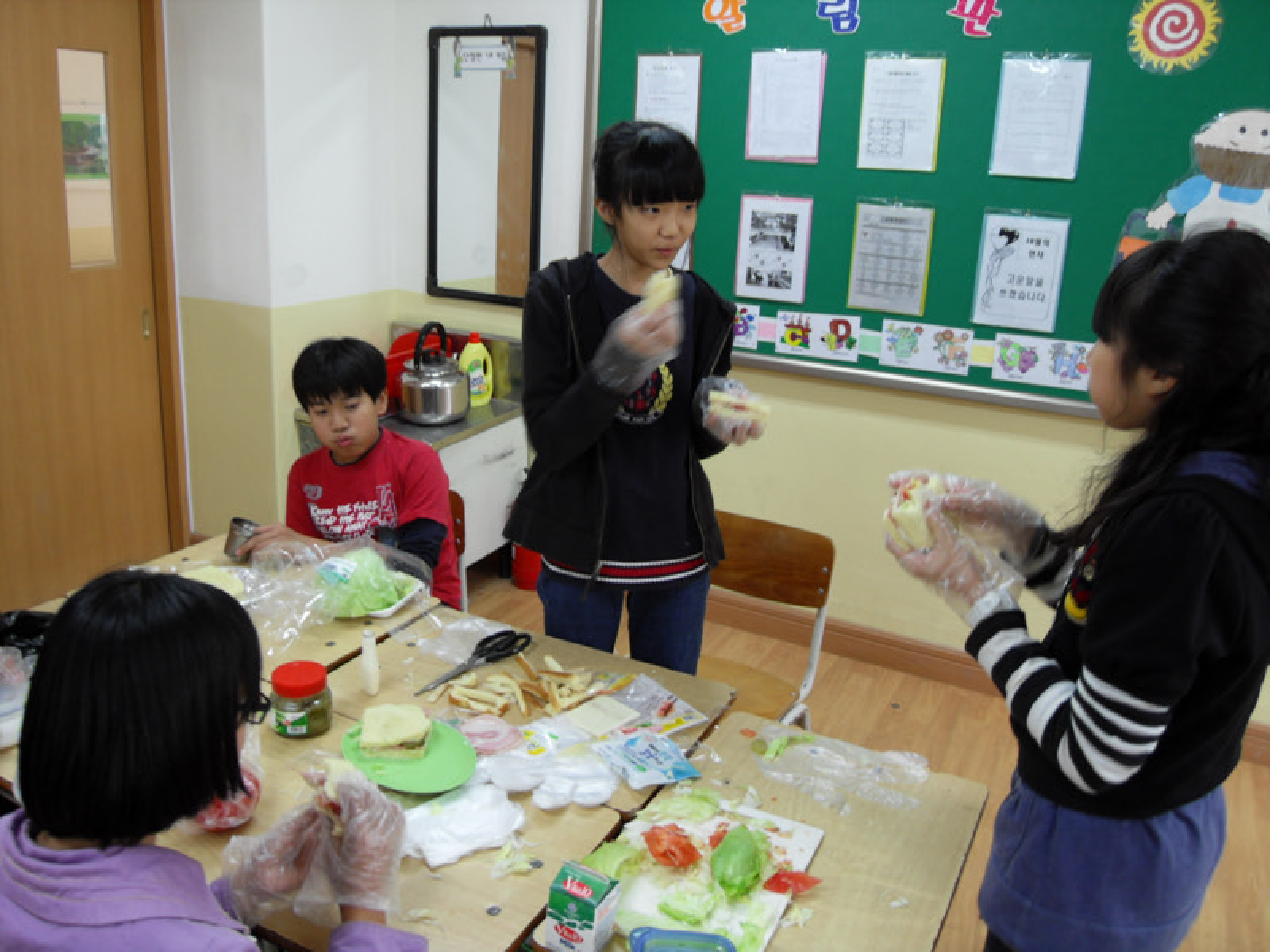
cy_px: 476
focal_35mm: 28
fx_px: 1027
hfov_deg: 63.4
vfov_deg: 49.7
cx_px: 635
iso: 100
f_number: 2.8
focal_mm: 6
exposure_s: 1/30
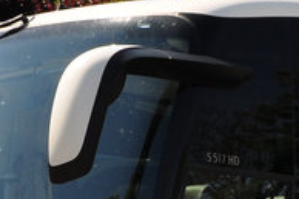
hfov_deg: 8.6
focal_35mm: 232
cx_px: 499
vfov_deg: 5.9
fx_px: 1926
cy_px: 175
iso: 200
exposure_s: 1/250
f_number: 8
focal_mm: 25
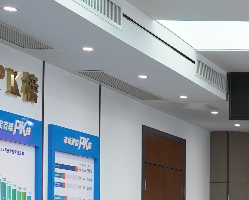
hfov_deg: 14.0
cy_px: 210
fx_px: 840
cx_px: 510
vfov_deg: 13.3
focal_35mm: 114
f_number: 5.6
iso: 500
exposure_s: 1/50
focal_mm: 29
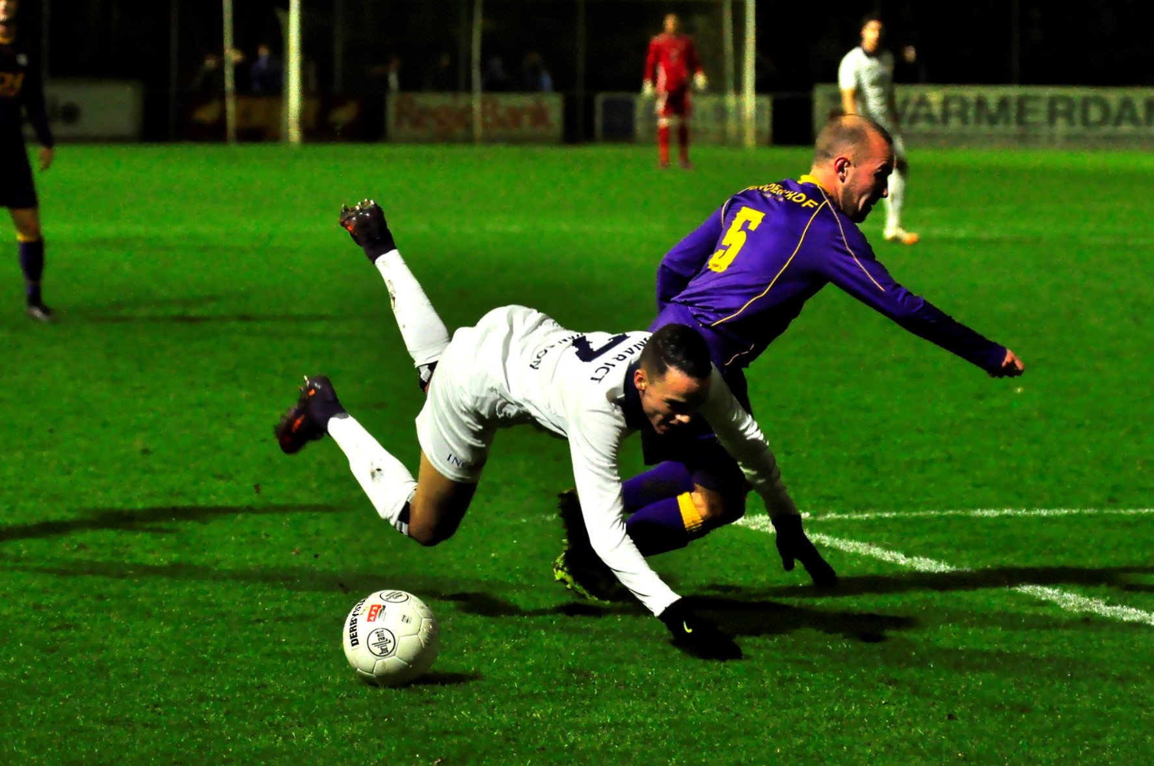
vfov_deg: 7.3
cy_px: 383
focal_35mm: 188
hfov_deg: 11.0
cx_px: 577
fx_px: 6003
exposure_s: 1/500
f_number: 4
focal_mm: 125
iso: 2500
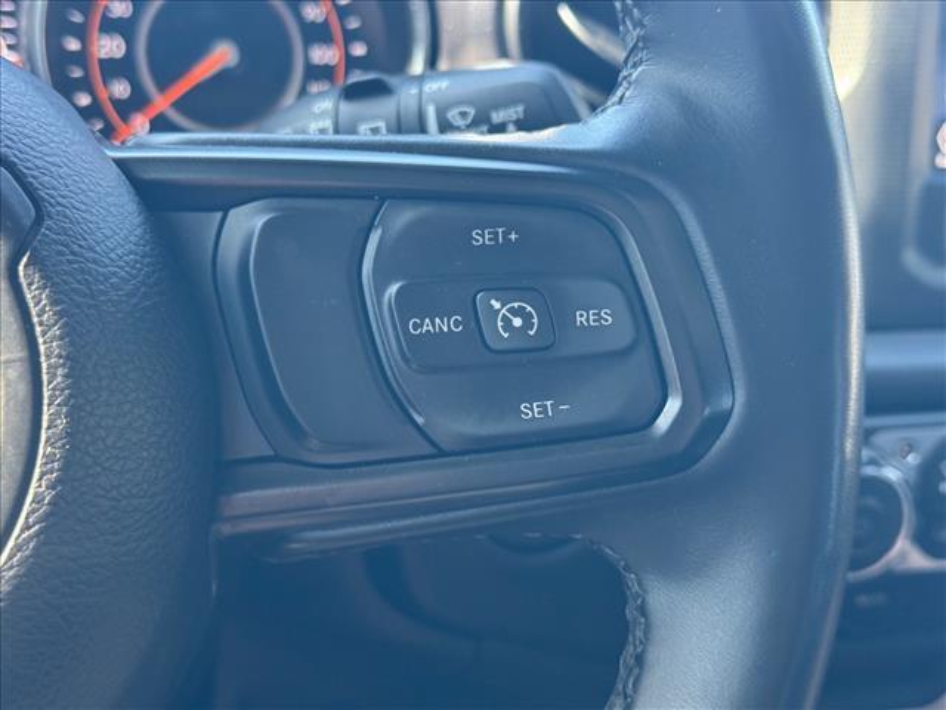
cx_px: 473
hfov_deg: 39.7
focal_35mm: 48
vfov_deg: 30.3
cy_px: 355
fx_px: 1312
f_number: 1.78
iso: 160
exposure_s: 1/60
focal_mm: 6.76
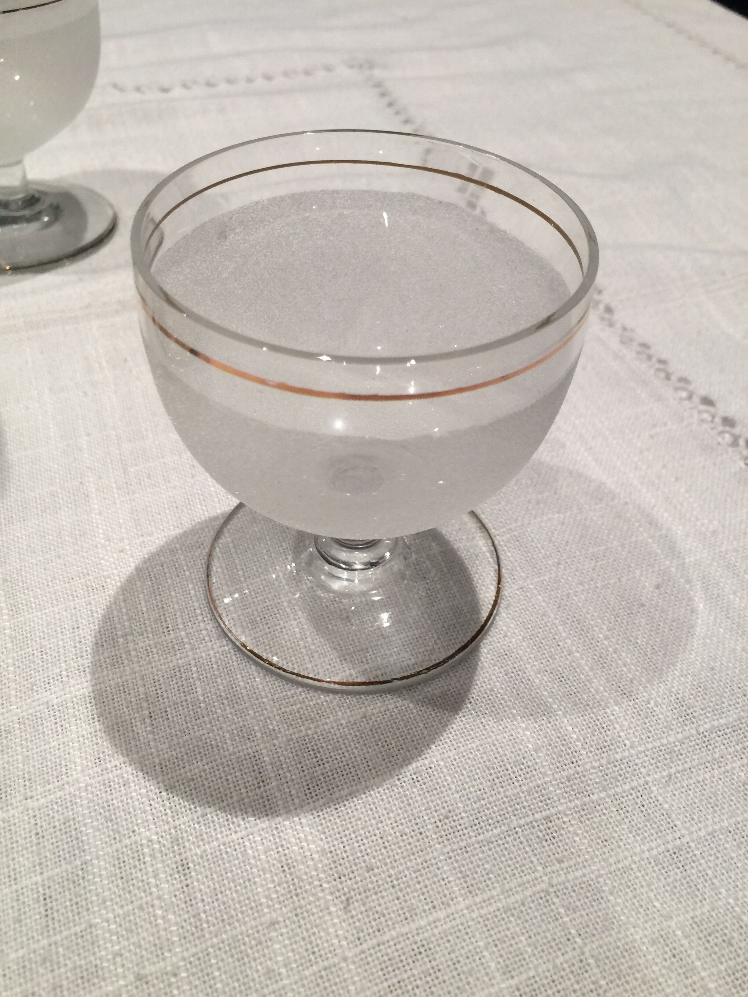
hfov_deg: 48.2
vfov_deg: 61.7
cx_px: 374
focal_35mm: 29
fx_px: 836
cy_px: 498
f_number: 2.2
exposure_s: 1/33
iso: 40
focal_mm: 4.15
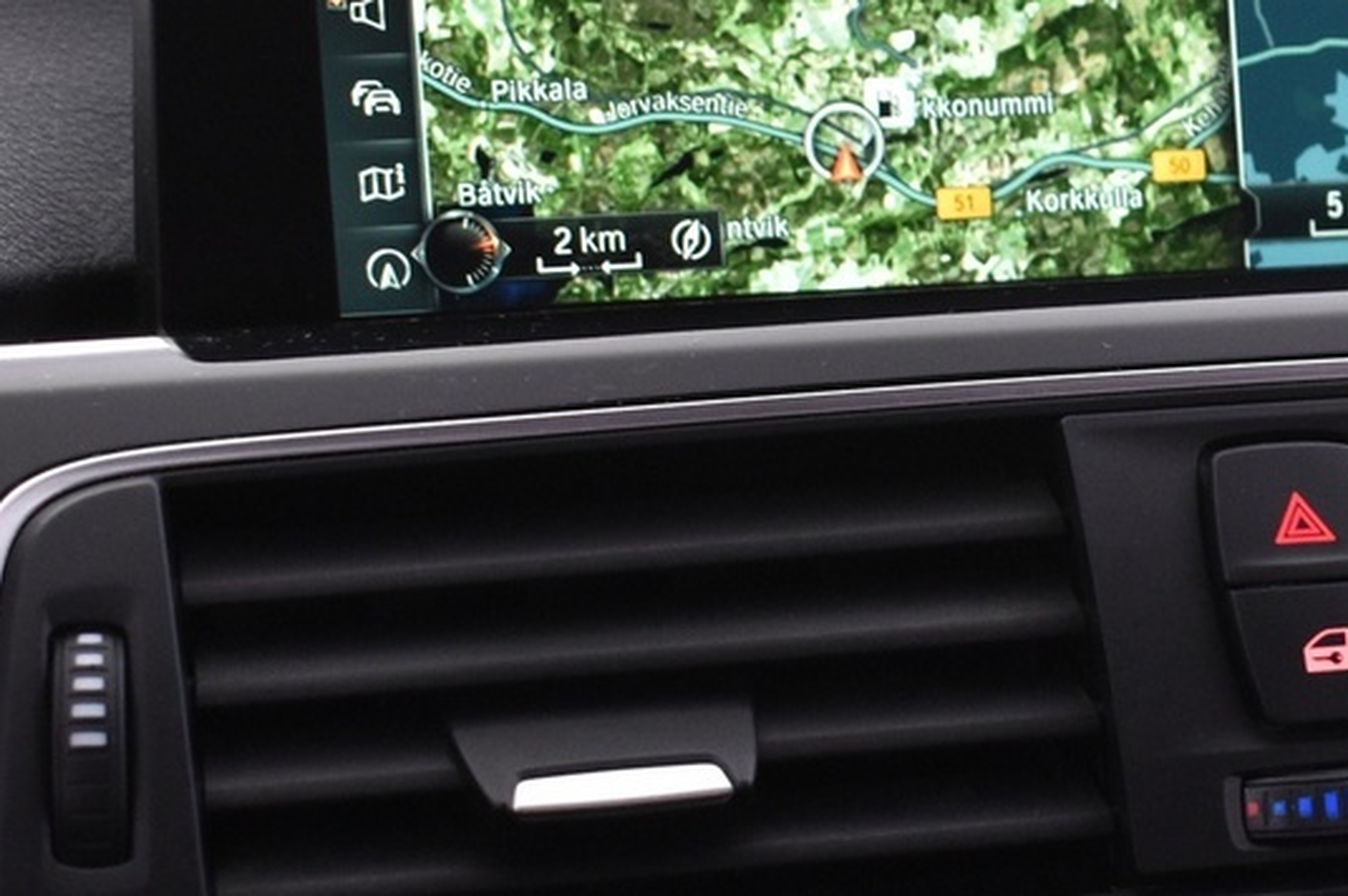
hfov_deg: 20.2
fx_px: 3742
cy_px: 856
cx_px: 1086
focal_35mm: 100
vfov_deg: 13.5
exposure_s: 1/15
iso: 1250
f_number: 5.6
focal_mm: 22
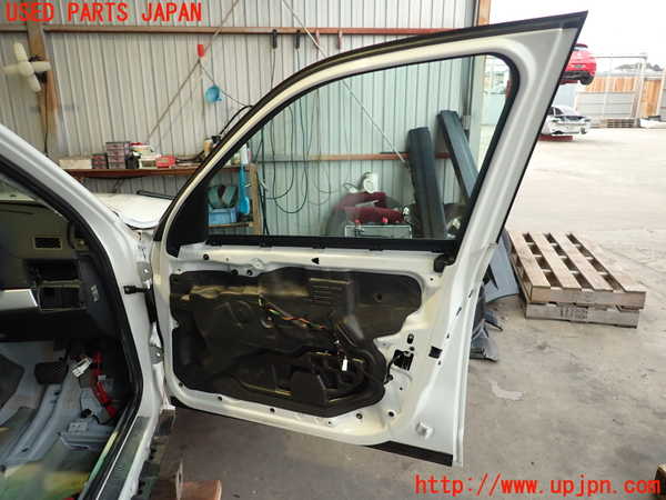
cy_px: 250
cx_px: 333
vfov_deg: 54.9
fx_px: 481
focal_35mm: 25
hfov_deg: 69.4
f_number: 2
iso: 200
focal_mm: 4.5
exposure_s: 1/30
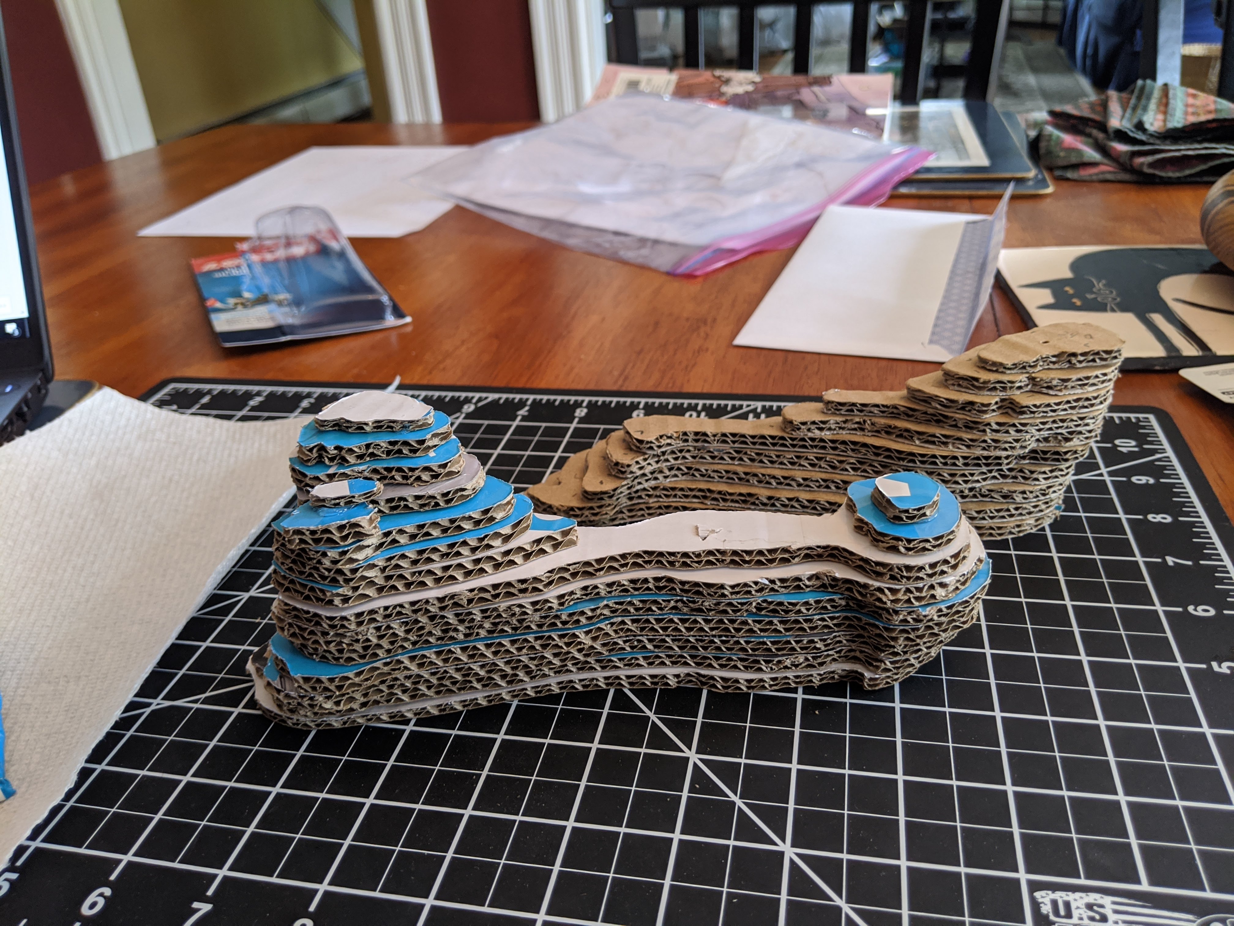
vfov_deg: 51.4
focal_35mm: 27
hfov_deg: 65.3
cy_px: 463
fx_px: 963
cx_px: 617
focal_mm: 4.44
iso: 154
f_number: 1.8
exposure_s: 1/24
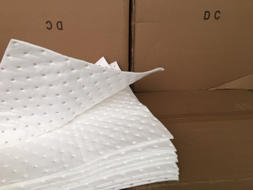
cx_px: 126
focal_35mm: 29
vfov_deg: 48.2
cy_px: 95
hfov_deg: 61.7
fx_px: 212
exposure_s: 1/17
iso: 80
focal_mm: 4.15
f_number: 2.2
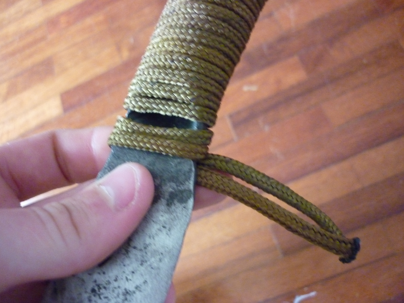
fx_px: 385
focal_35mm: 33
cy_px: 152
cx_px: 202
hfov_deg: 55.4
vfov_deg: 42.9
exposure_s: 1/50
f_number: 2.8
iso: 800
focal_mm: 5.5
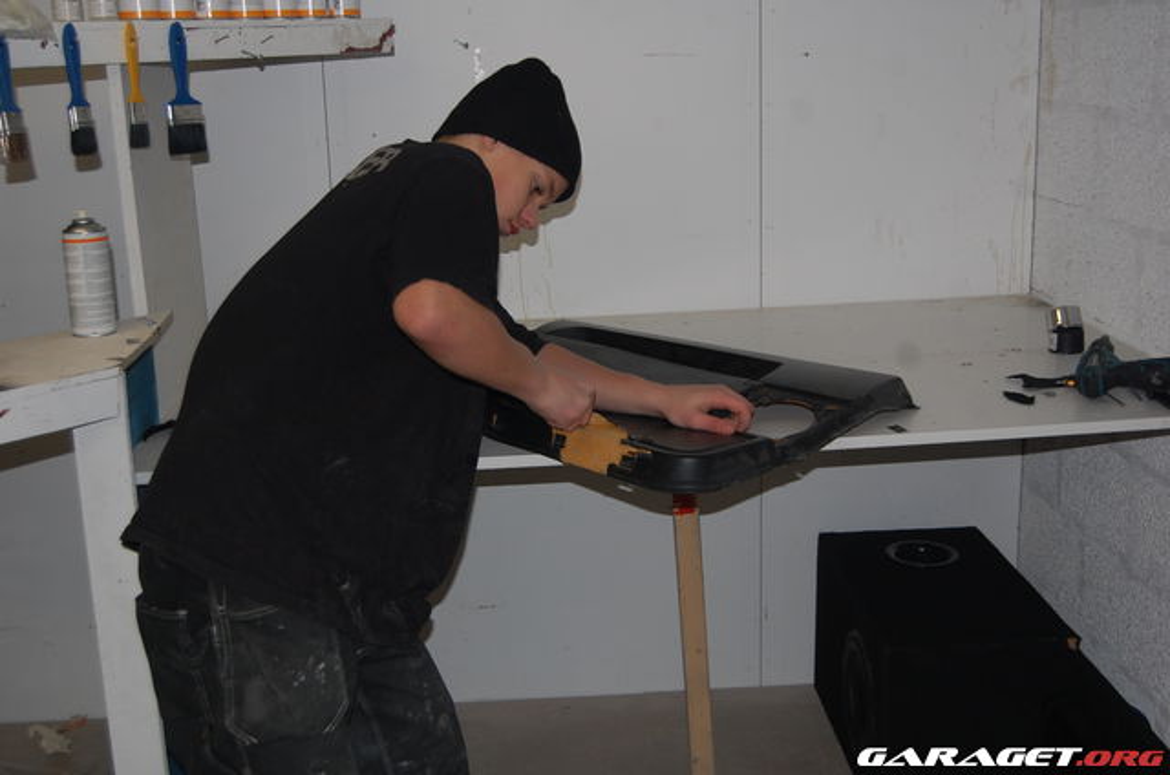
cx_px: 585
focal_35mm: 45
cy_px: 388
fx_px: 1460
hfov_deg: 43.7
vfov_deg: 29.7
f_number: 4.2
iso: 400
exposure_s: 1/60
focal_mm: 30
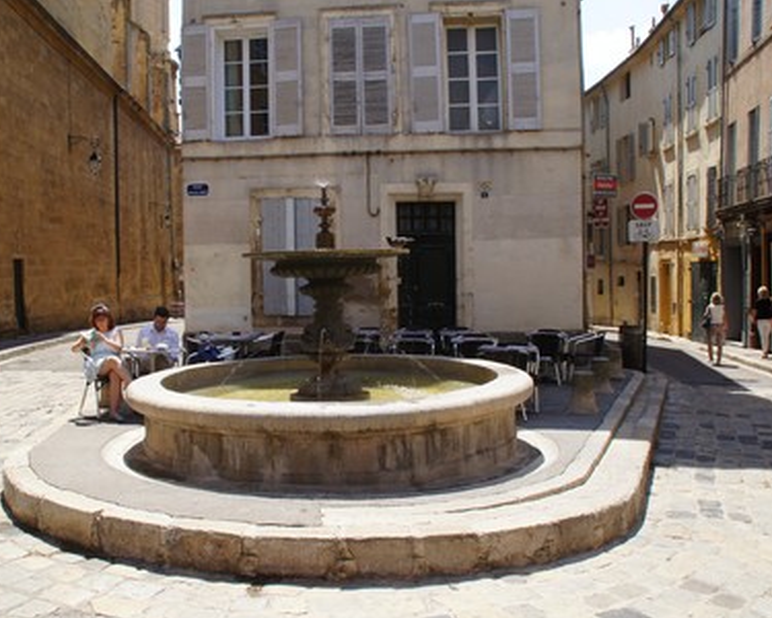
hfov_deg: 57.0
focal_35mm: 31
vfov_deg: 47.1
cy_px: 312
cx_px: 342
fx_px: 708
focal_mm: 18
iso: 100
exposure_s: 1/60
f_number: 11
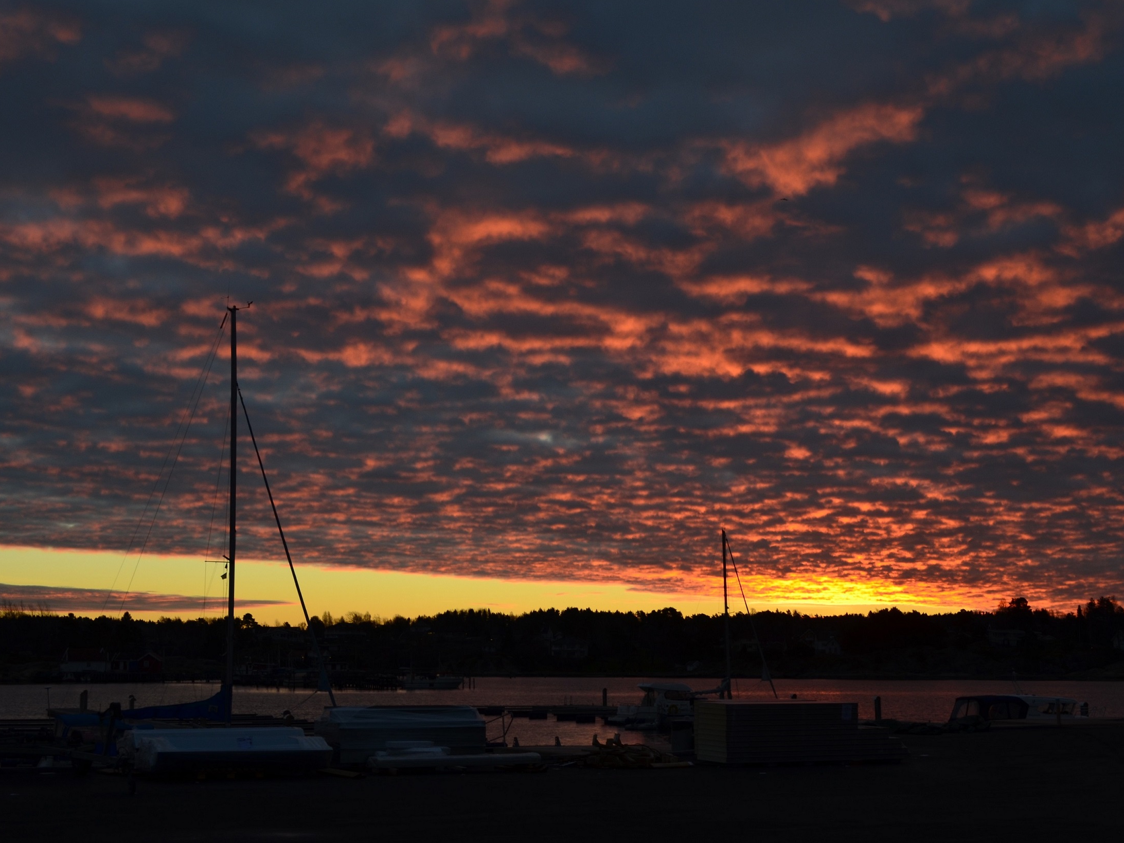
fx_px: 1721
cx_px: 567
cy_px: 416
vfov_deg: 27.5
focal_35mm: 53
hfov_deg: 36.2
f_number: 10
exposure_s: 1/60
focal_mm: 32
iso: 200
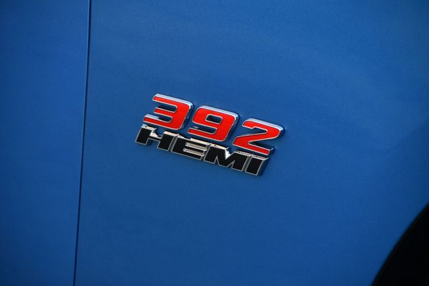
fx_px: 2680
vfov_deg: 6.1
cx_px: 214
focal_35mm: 225
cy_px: 143
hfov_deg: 9.2
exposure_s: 1/500
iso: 360
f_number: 5.6
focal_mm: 150
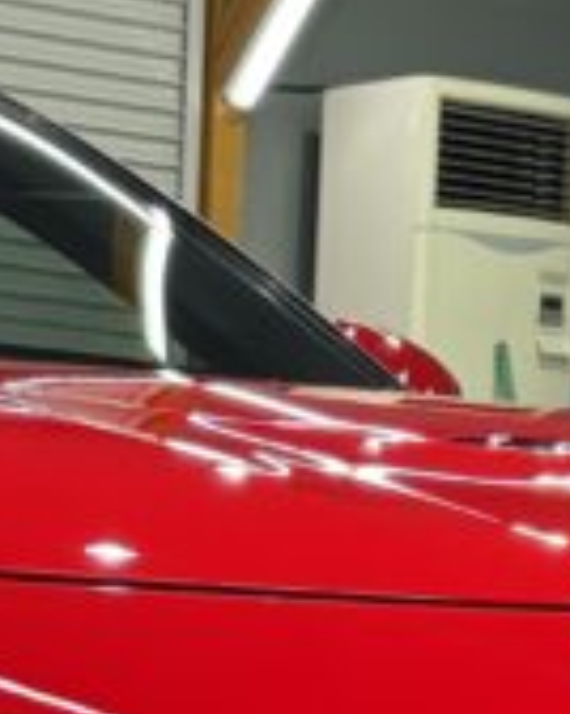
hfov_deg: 9.8
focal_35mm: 155
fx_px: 3274
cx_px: -51
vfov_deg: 11.7
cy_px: 1190
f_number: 1.6
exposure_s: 1/156
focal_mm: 5.96
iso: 125
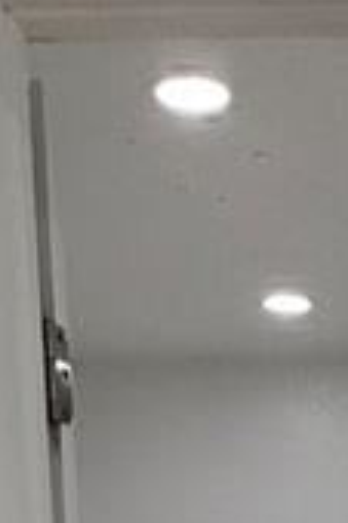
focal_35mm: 103
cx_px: 413
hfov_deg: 12.9
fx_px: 1496
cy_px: 908
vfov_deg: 16.8
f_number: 2.2
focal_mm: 2.22
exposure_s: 1/130
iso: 64
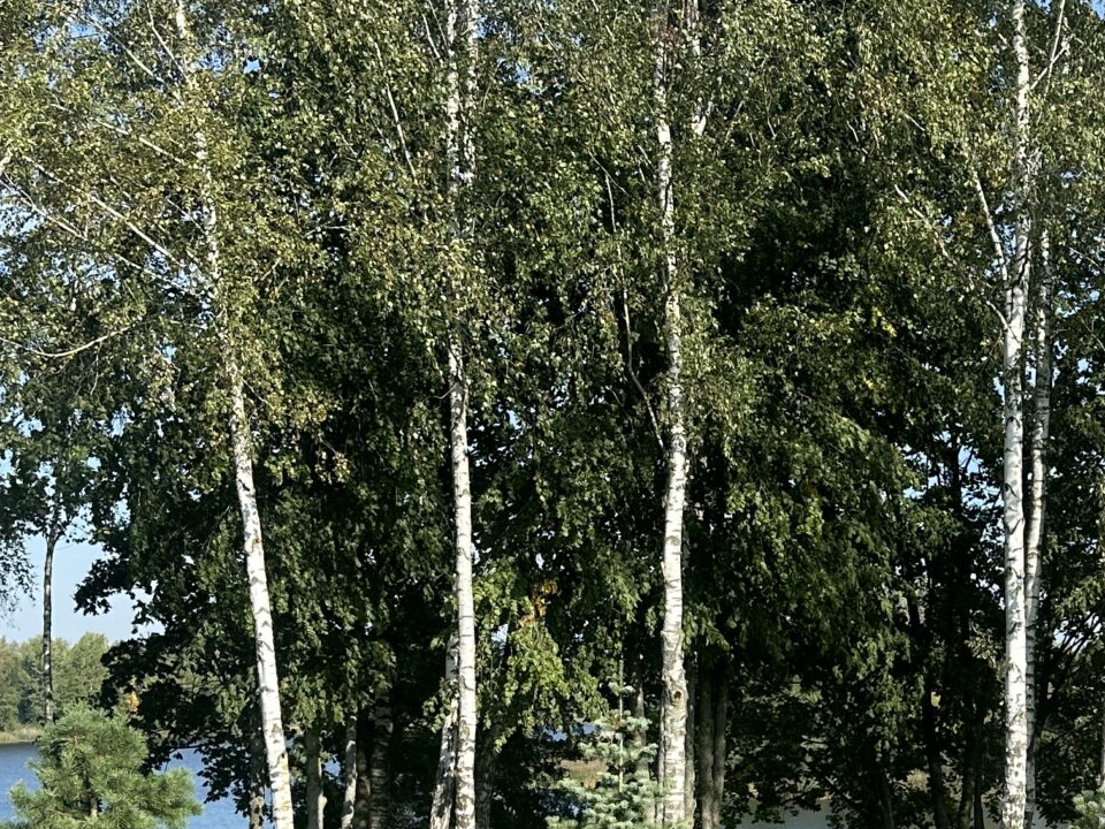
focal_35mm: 64
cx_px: 999
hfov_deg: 29.0
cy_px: 701
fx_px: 2043
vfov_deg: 22.5
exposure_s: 1/2591
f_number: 1.78
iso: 80
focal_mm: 6.86
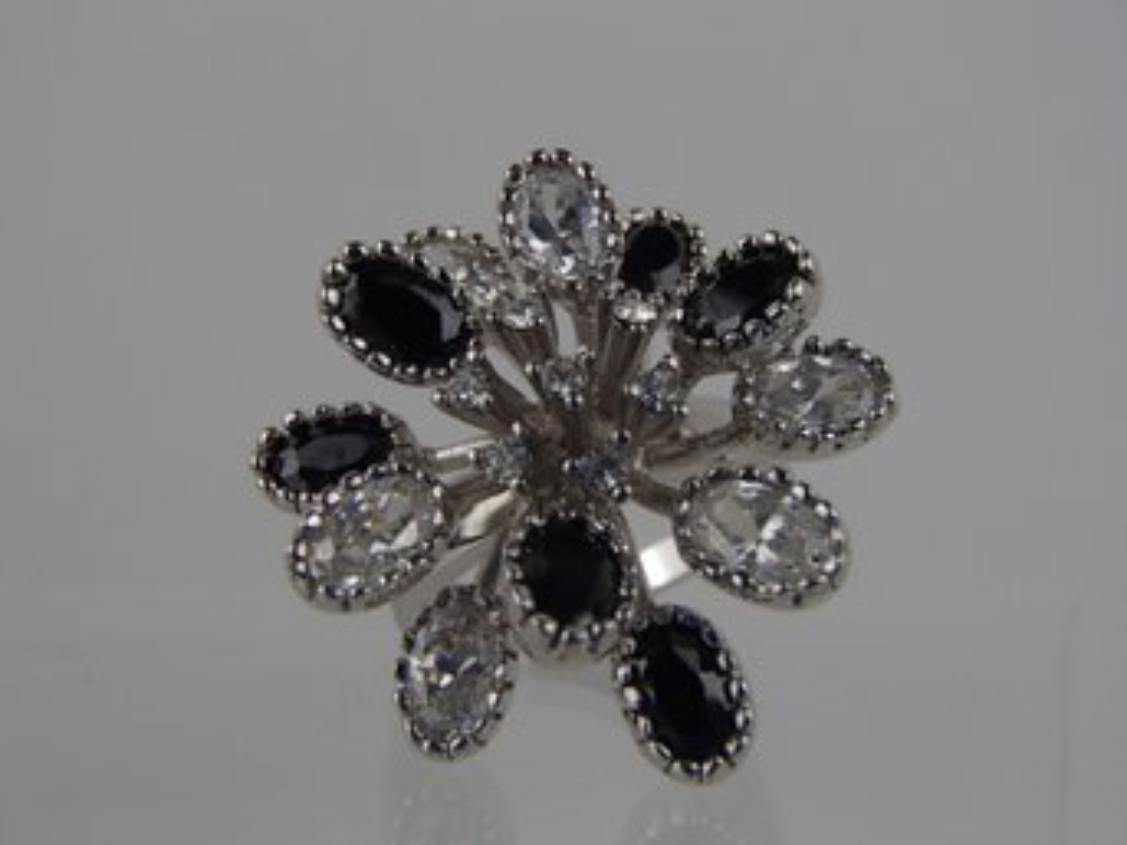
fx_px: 1204
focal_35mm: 37
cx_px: 564
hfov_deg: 50.2
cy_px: 422
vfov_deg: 38.6
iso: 125
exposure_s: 1/160
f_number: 4.7
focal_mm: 6.64
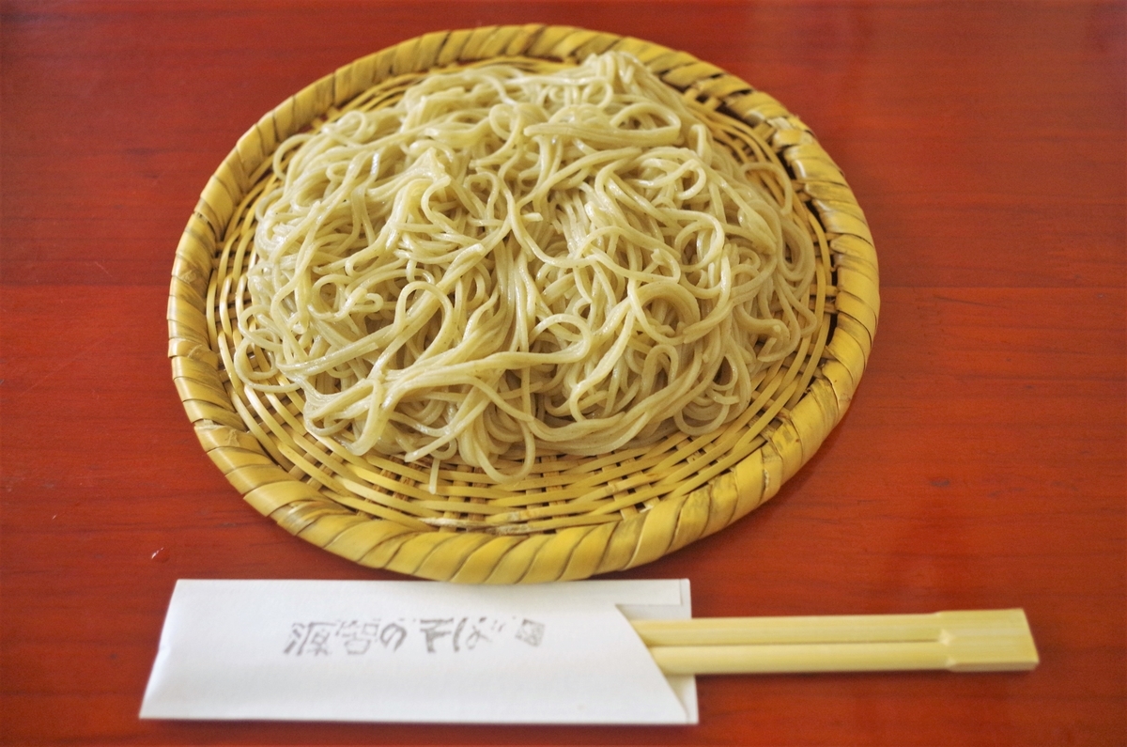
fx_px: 1084
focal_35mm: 35
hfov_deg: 54.9
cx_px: 564
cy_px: 374
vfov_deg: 38.0
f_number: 4
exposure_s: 1/60
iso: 1600
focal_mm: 23.13
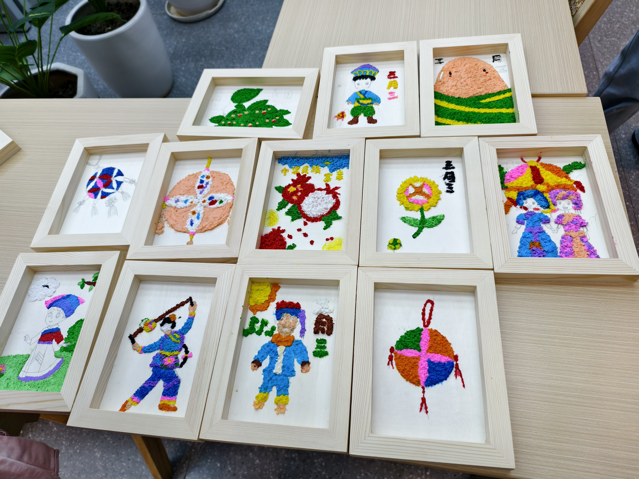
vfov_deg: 58.9
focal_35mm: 23
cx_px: 320
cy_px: 240
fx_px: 425
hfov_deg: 73.9
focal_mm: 6.54
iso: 258
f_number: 1.57
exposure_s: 1/100
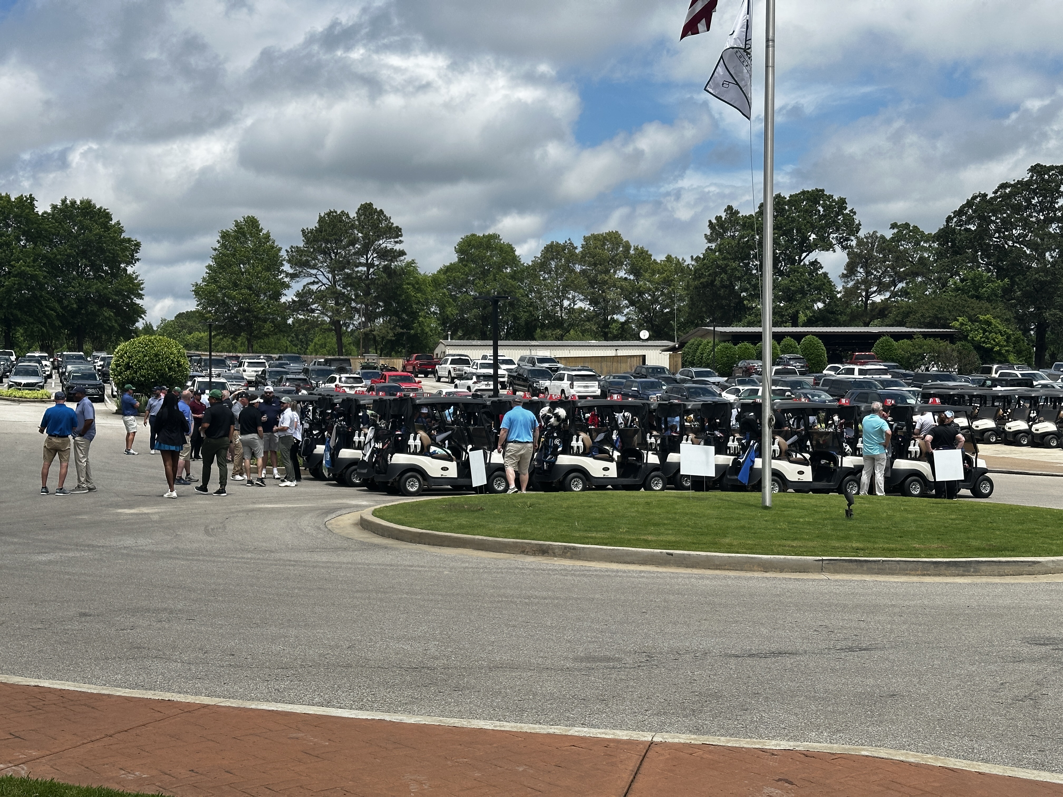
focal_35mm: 48
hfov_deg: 39.7
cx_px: 532
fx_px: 1474
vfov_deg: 30.3
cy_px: 398
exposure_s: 1/3472
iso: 64
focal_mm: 6.86
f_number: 1.78
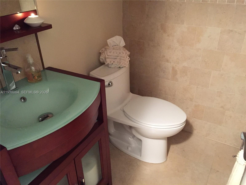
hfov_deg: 61.7
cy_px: 92
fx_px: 206
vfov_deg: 48.2
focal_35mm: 29
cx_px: 123
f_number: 2.2
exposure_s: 1/15
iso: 400
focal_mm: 4.15
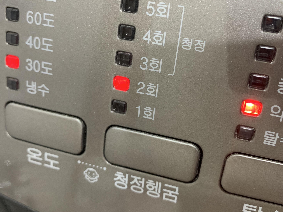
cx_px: 158
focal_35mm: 36
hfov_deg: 51.2
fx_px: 294
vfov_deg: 39.6
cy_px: 100
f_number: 1.8
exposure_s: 1/40
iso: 320
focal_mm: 4.25
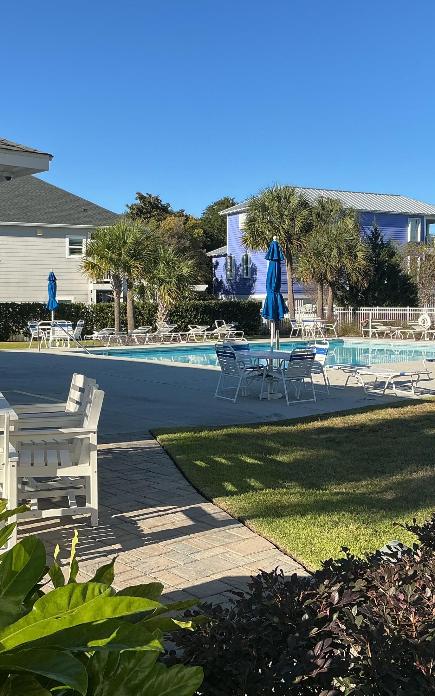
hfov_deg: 30.4
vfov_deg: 47.2
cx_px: 265
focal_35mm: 42
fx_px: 797
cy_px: 352
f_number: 1.8
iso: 25
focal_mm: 3
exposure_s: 1/1490
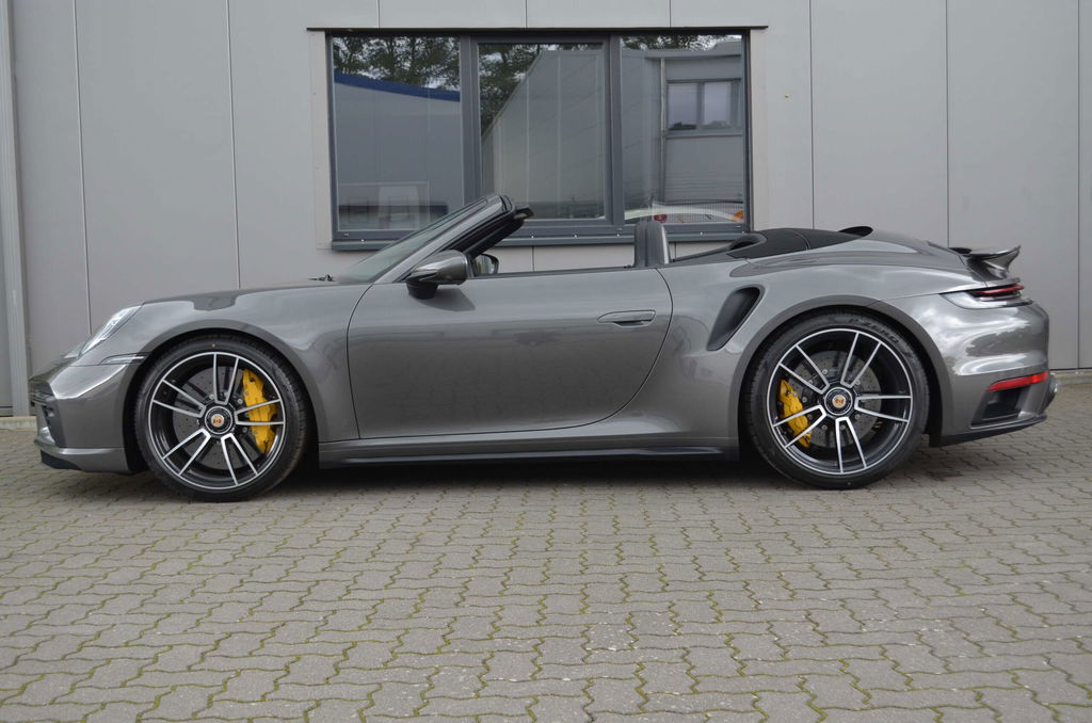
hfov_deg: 46.5
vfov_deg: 31.7
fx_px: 1271
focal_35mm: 42
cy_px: 362
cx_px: 546
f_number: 4.5
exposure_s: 1/80
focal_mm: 28
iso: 400
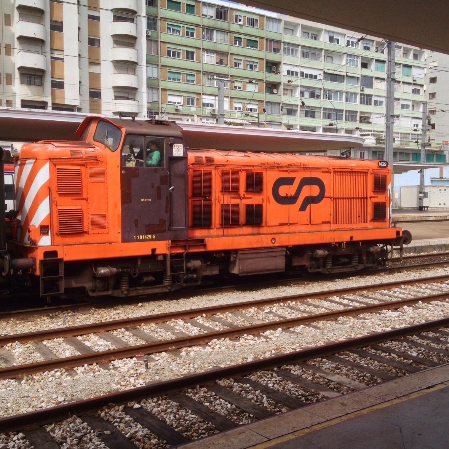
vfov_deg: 40.0
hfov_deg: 40.0
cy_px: 225
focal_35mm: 42
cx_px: 243
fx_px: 616
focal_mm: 4.28
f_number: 2.4
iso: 50
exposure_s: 1/1672
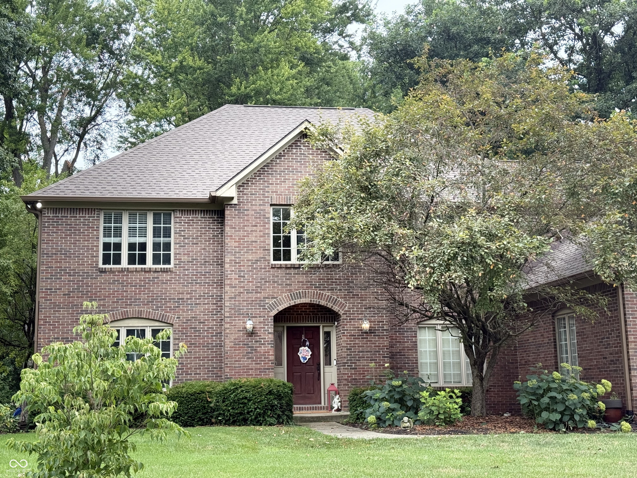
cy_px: 239
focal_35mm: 48
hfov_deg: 39.7
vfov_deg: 30.3
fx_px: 883
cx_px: 318
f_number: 1.78
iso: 80
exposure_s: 1/987
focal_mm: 6.76
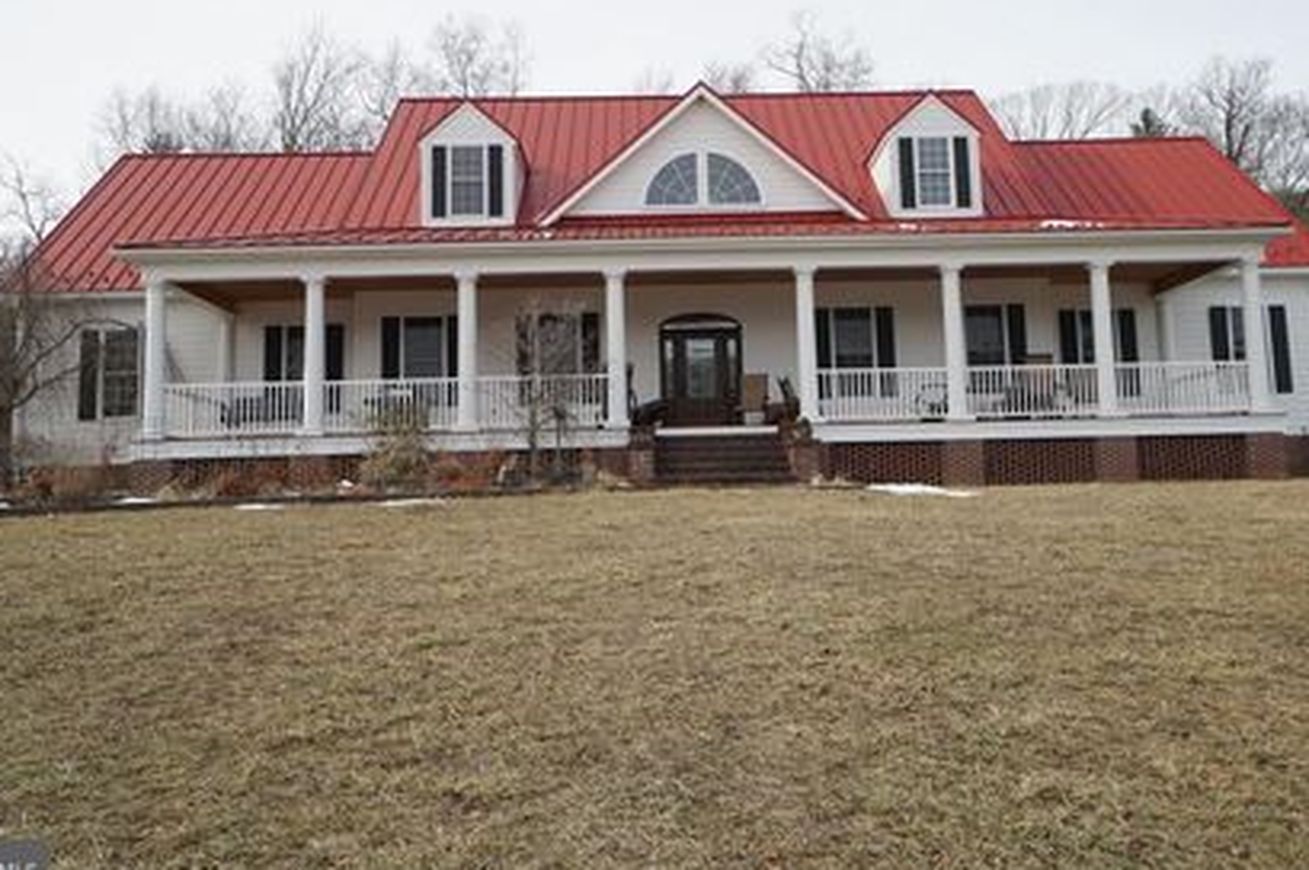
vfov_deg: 39.8
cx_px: 675
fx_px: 1199
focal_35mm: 33
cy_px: 363
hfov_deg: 57.2
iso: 100
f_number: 5.6
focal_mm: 18
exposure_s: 1/320
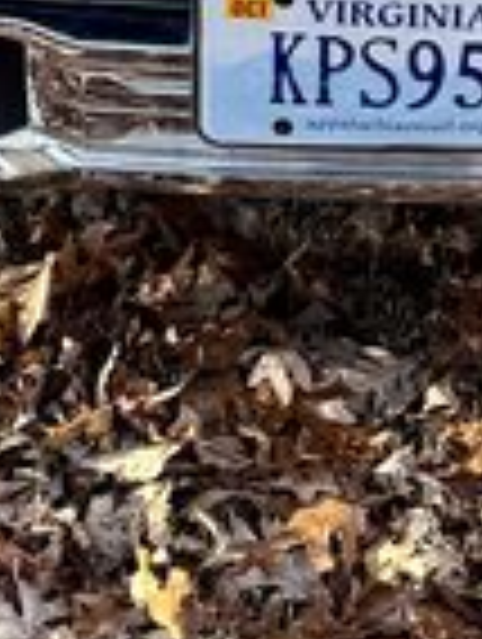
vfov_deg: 14.6
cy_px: -538
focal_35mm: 117
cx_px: 432
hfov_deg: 12.6
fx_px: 2166
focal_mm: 6.76
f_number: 1.78
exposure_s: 1/328
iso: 80
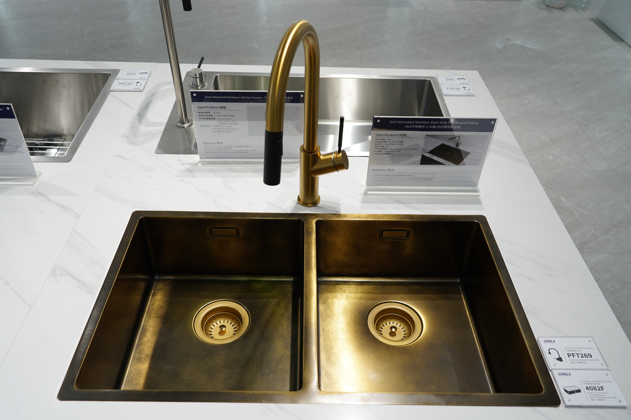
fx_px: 508
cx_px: 316
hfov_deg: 63.7
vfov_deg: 45.0
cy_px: 210
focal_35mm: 29
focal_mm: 29
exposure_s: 1/80
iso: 200
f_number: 5
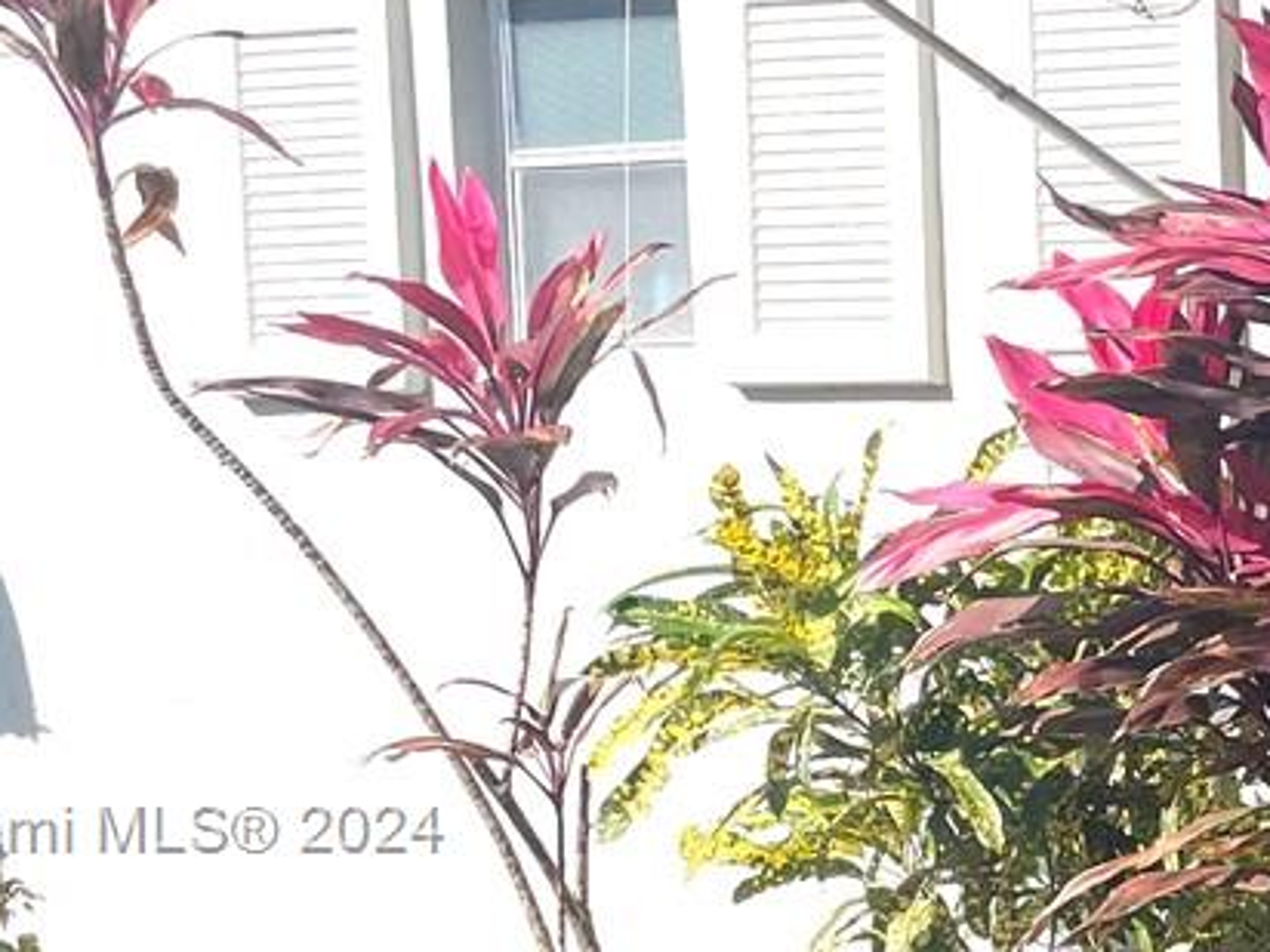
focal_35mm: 101
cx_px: 1920
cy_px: 832
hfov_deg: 17.4
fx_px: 3706
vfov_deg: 14.5
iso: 32
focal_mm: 4.2
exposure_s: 1/5051
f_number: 1.6
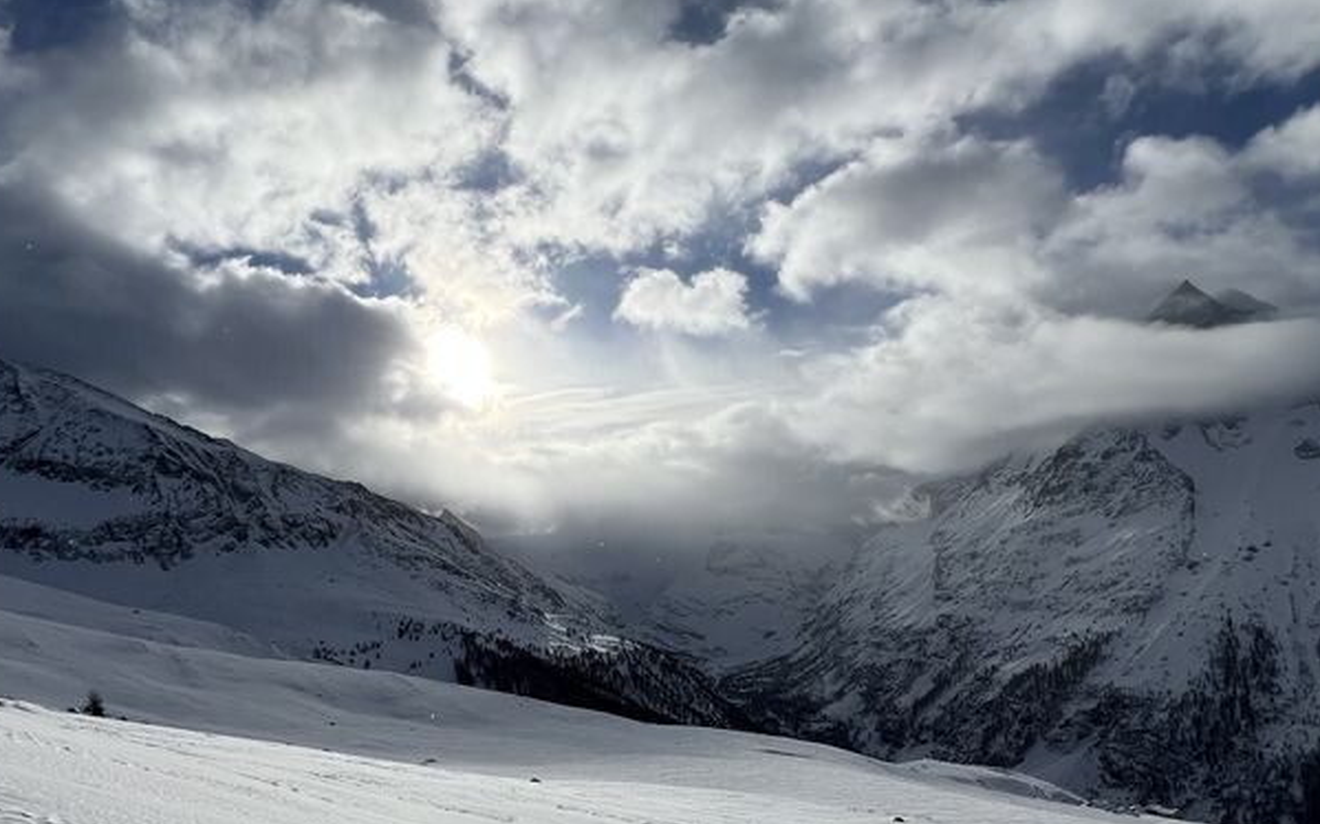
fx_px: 827
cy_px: 568
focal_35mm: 23
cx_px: 577
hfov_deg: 76.8
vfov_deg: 51.7
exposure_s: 1/6944
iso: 25
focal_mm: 1.57
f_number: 1.8
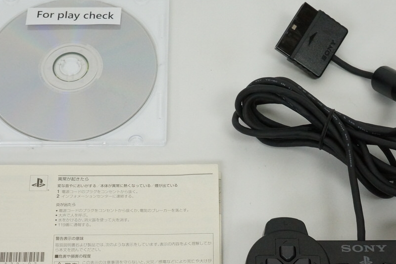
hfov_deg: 27.3
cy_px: 176
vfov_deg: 18.4
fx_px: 814
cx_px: 233
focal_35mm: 74
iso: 1600
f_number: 10
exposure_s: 1/80
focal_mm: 25
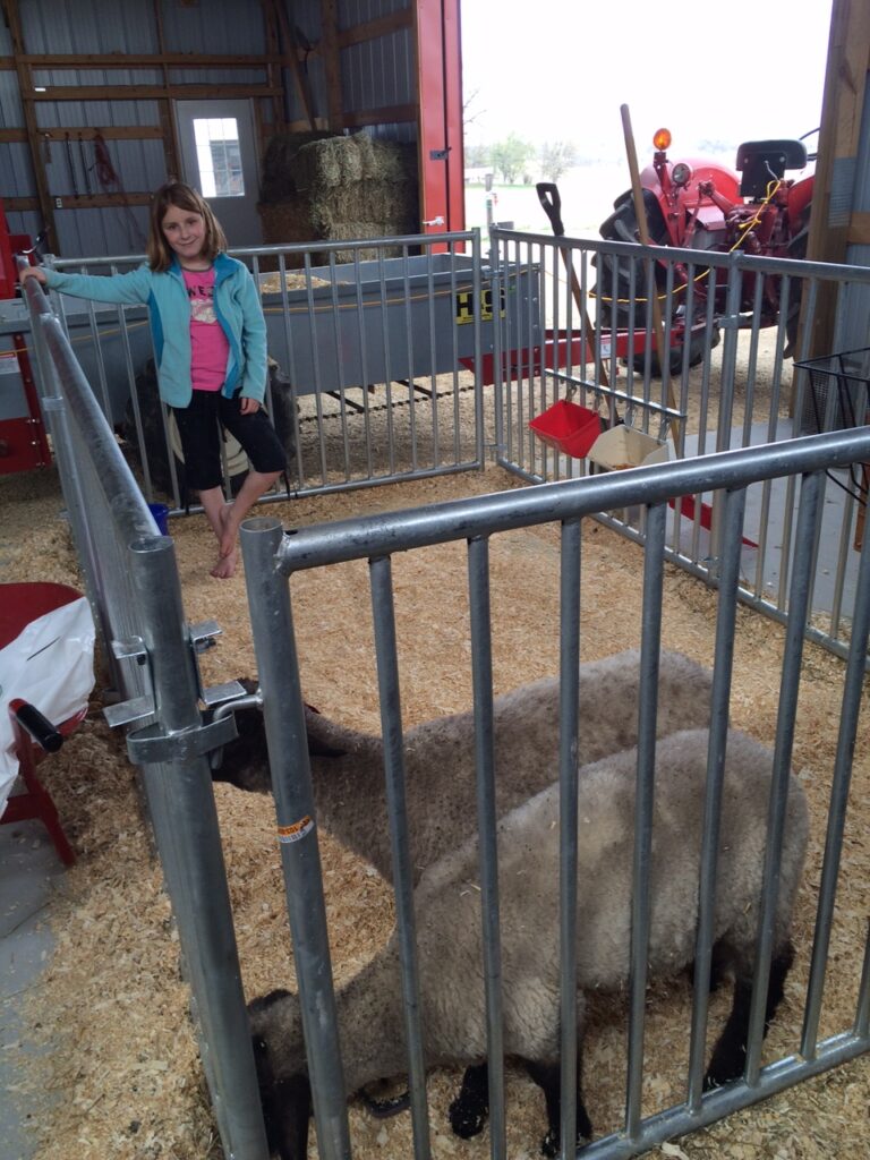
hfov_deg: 48.2
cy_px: 580
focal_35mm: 29
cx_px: 435
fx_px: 972
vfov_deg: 61.7
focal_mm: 4.15
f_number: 2.2
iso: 32
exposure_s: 1/125
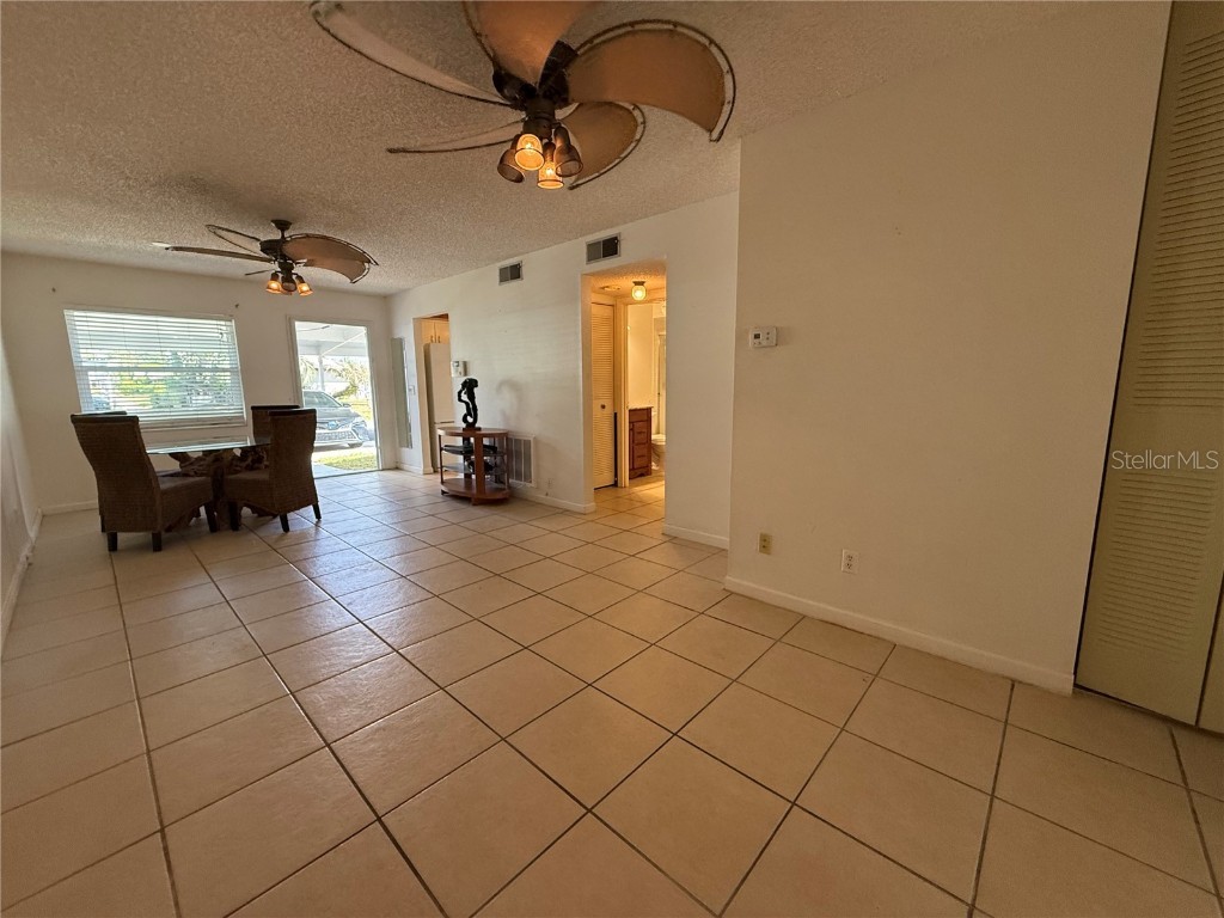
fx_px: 495
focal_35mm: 14
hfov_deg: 102.1
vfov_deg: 85.7
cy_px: 459
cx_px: 612
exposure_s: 1/120
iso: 400
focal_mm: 2.22
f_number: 2.2
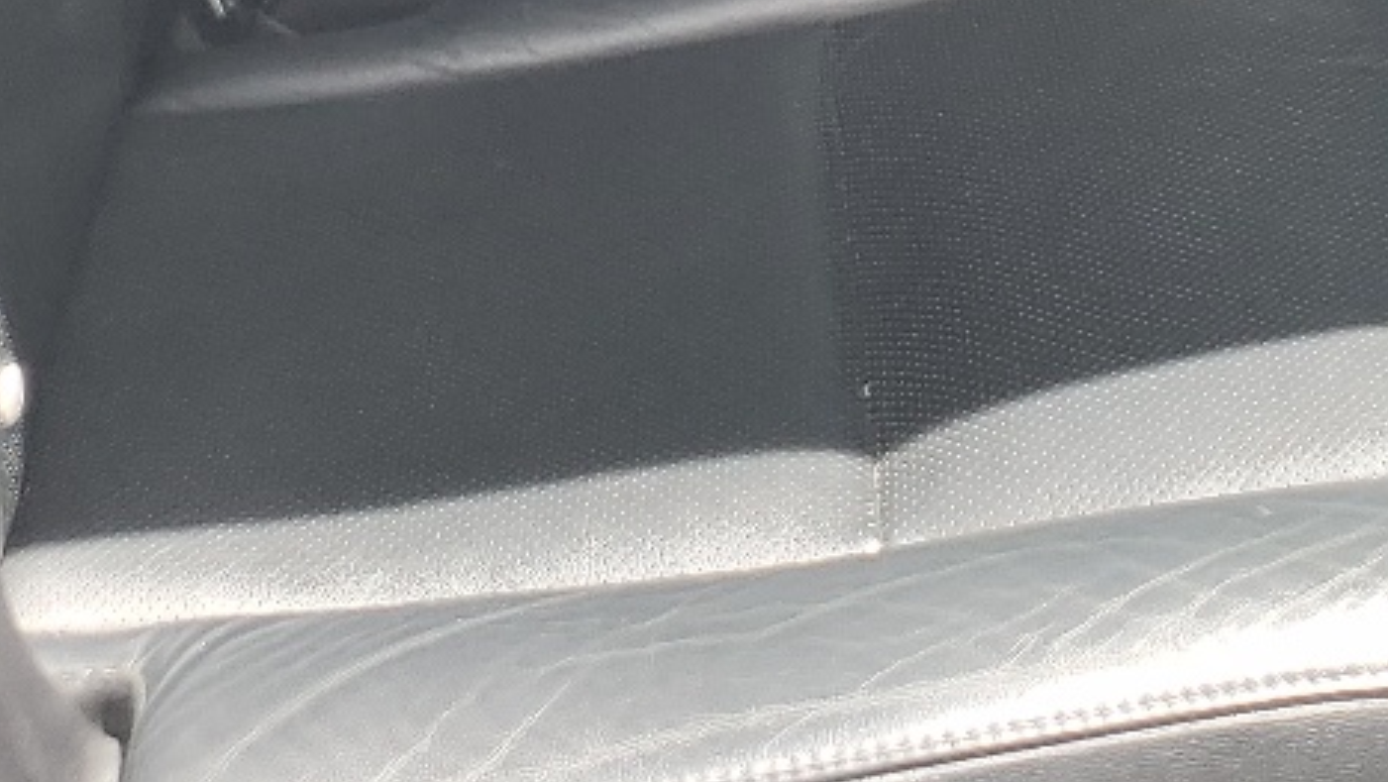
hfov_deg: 21.8
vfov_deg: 11.2
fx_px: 3571
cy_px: -850
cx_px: 1064
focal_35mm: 97
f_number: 1.5
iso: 50
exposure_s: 1/357
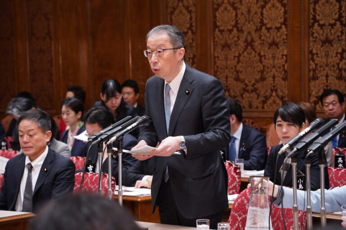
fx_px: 1249
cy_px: 115
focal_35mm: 130
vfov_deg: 10.5
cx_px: 173
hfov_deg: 15.8
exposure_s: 1/125
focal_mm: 130
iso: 4000
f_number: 6.3
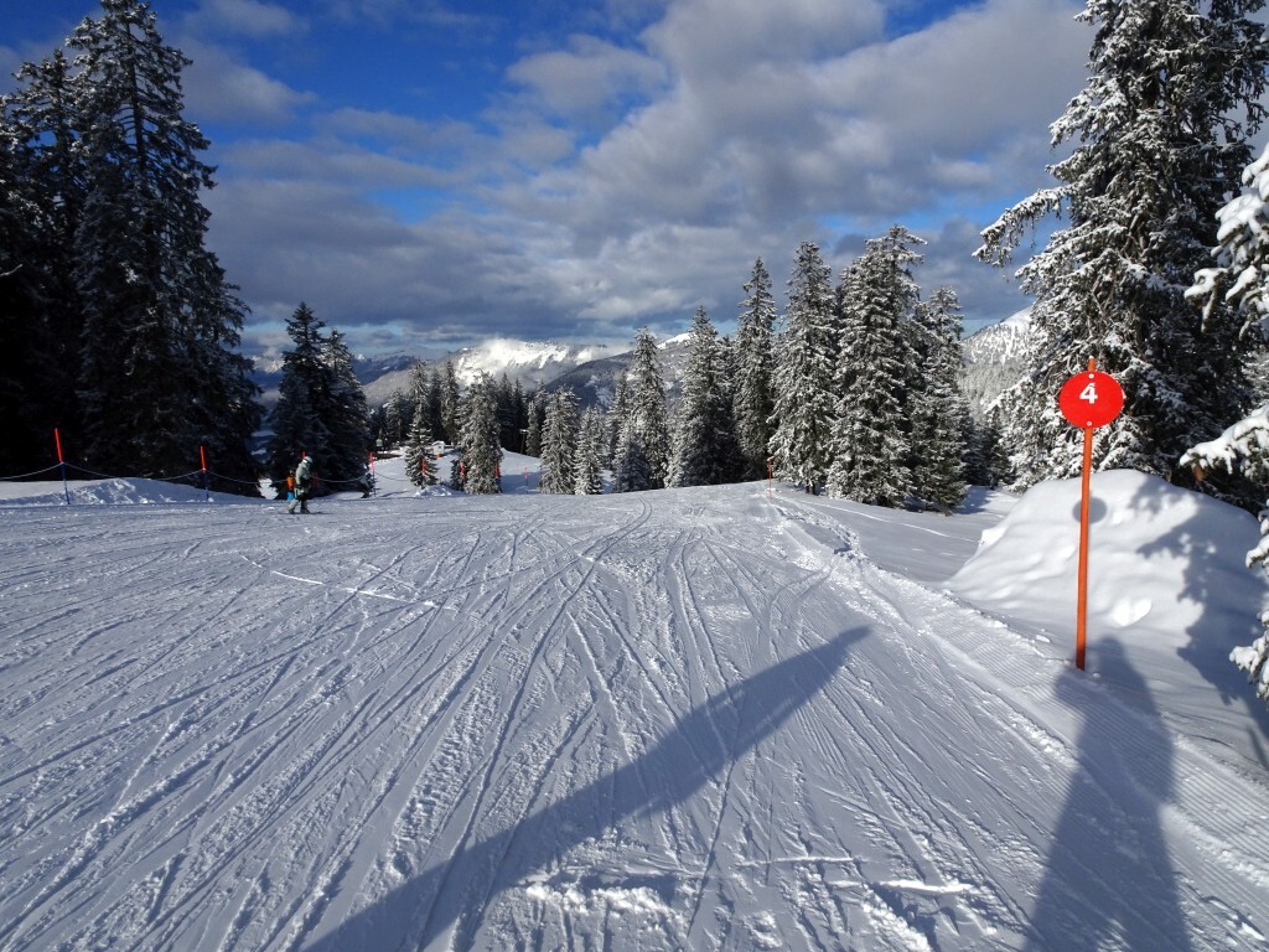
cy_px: 476
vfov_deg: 56.8
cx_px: 634
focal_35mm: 24
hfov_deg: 71.6
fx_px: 880
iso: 80
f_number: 4
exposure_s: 1/2000
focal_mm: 4.1
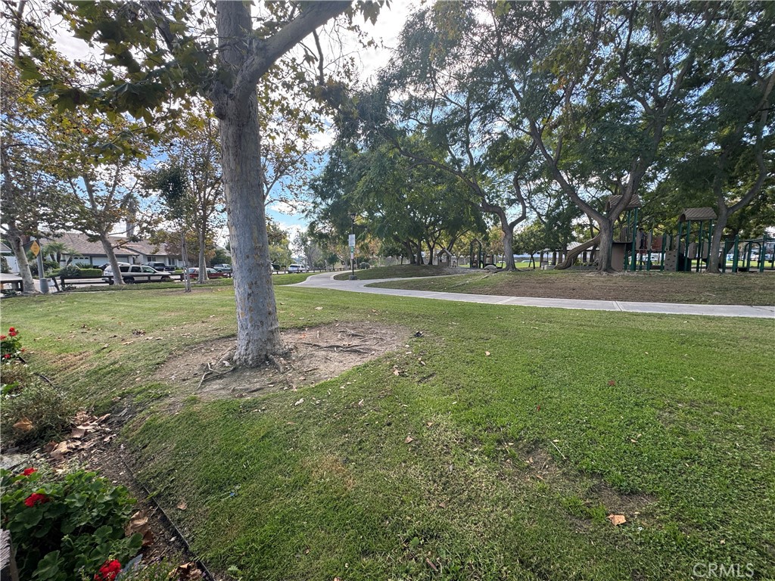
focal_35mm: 14
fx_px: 313
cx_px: 388
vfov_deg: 85.7
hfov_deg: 102.1
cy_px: 290
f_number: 2.2
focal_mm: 2.22
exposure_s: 1/221
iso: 40
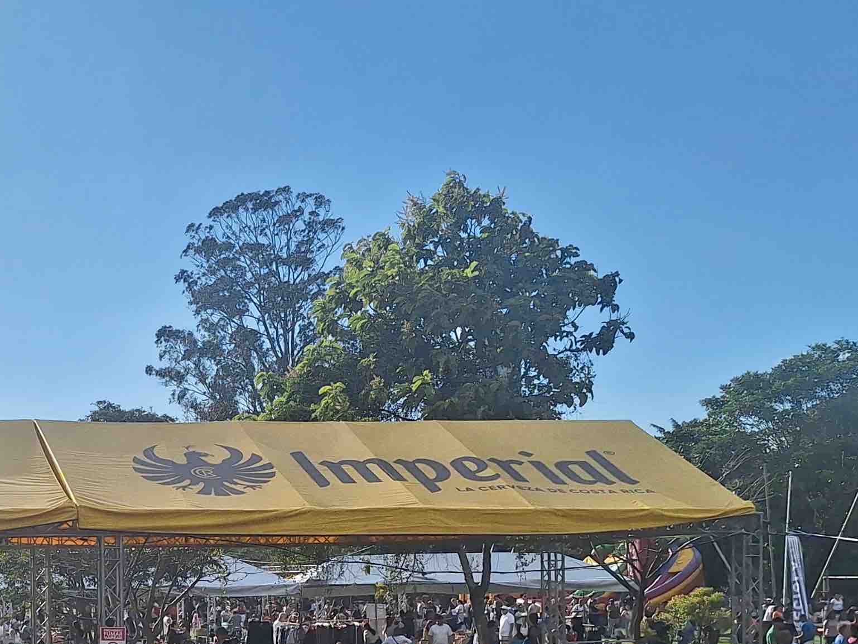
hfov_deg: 29.7
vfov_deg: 23.5
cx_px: 9
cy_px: 568
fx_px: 1512
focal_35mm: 61
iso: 40
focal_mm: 5.54
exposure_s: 1/7042
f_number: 1.8
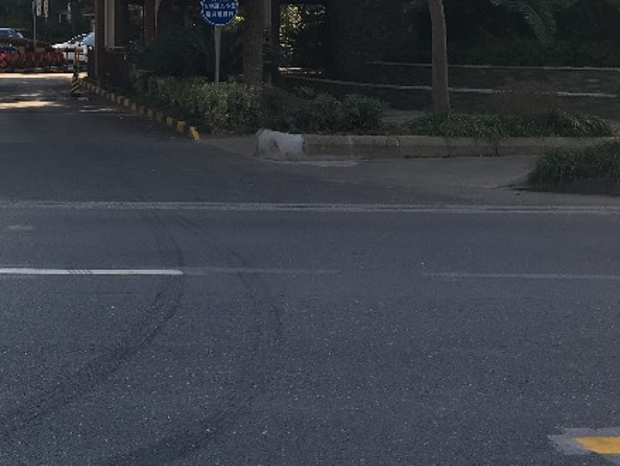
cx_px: -82
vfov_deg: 21.6
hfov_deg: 26.7
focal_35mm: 66
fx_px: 1183
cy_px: 20
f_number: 2.2
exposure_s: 1/450
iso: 25
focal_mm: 4.15
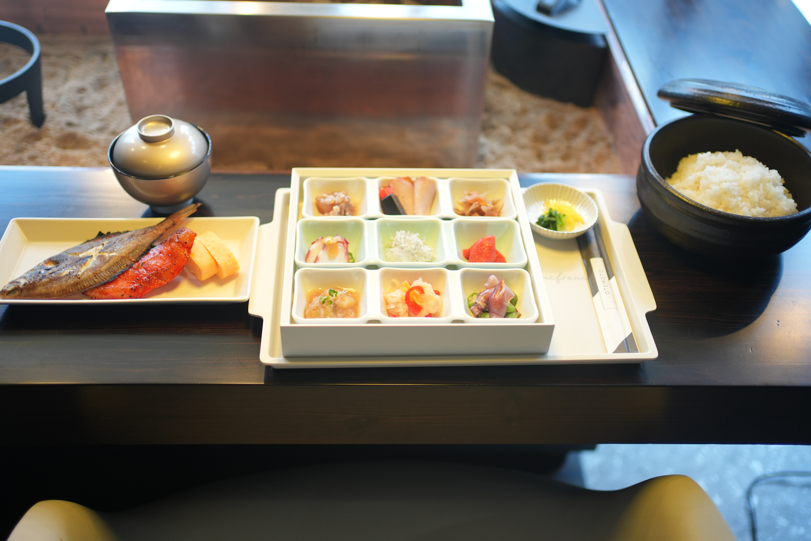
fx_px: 788
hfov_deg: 54.4
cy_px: 270
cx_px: 406
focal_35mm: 35
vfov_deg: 37.9
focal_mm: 35
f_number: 1.8
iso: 800
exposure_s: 1/800
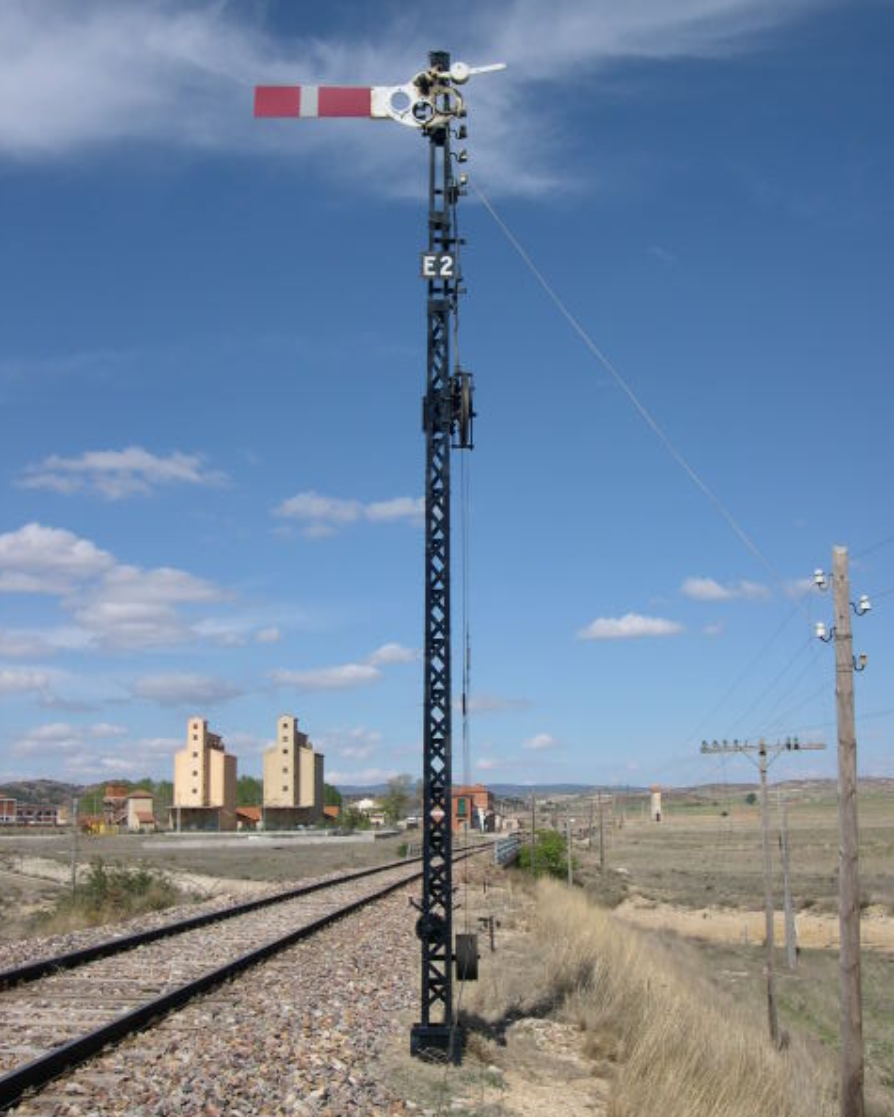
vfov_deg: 45.8
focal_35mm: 40
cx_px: 446
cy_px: 558
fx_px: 1322
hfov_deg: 37.4
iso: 100
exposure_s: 1/380
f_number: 7.6
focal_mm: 8
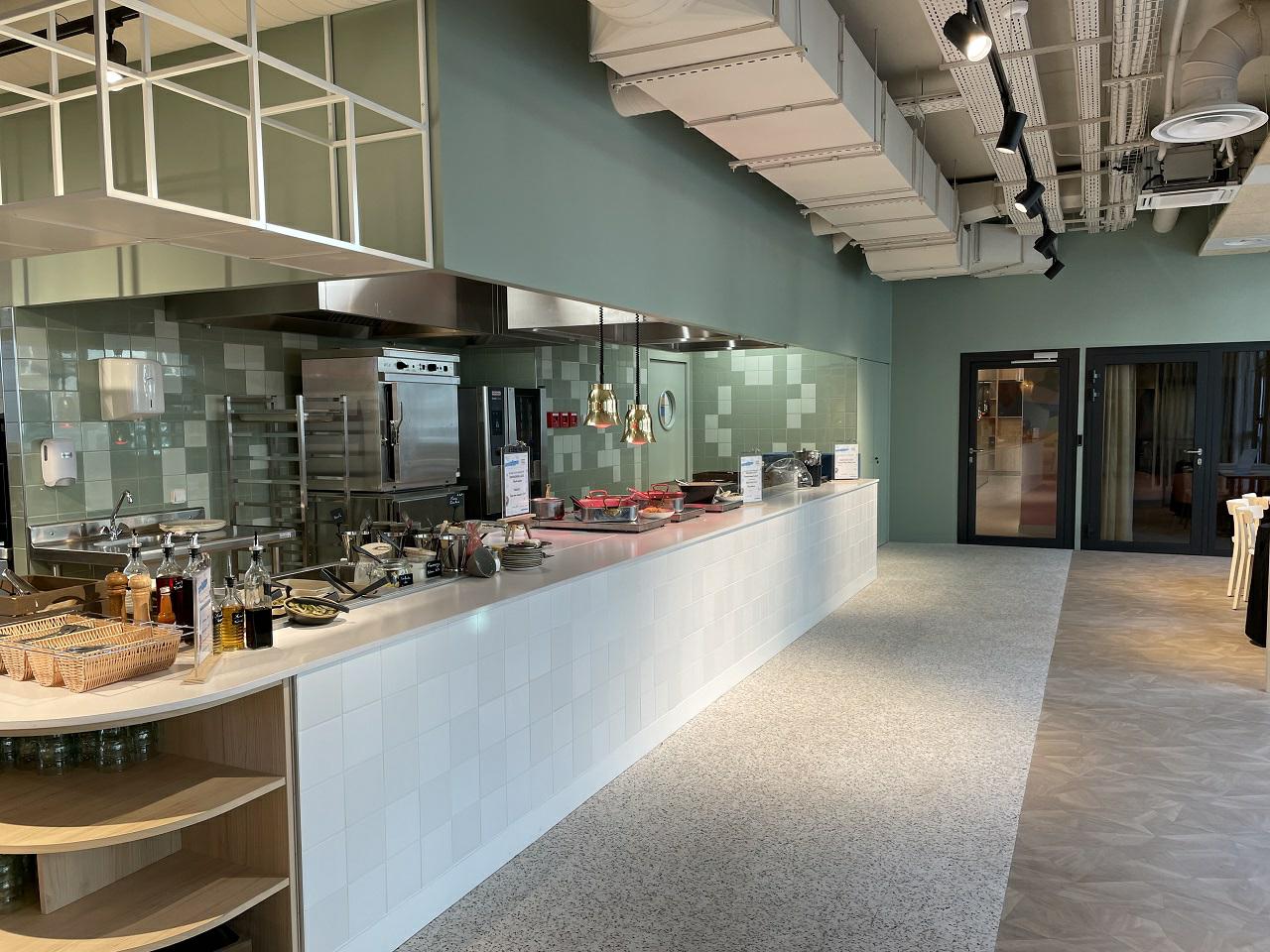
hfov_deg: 67.3
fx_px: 954
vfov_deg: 53.1
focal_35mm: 26
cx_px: 635
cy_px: 476
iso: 50
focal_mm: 4.2
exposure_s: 1/100
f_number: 1.6
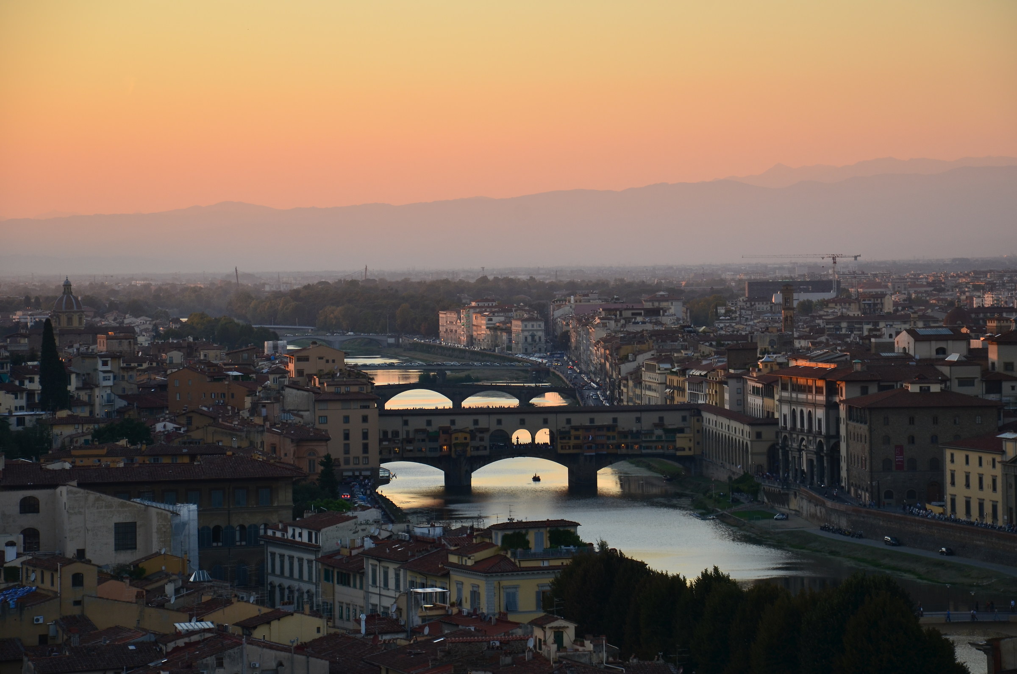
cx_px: 508
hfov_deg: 16.1
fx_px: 3594
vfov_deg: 10.7
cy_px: 337
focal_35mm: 128
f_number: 7.1
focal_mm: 85
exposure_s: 1/200
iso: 200
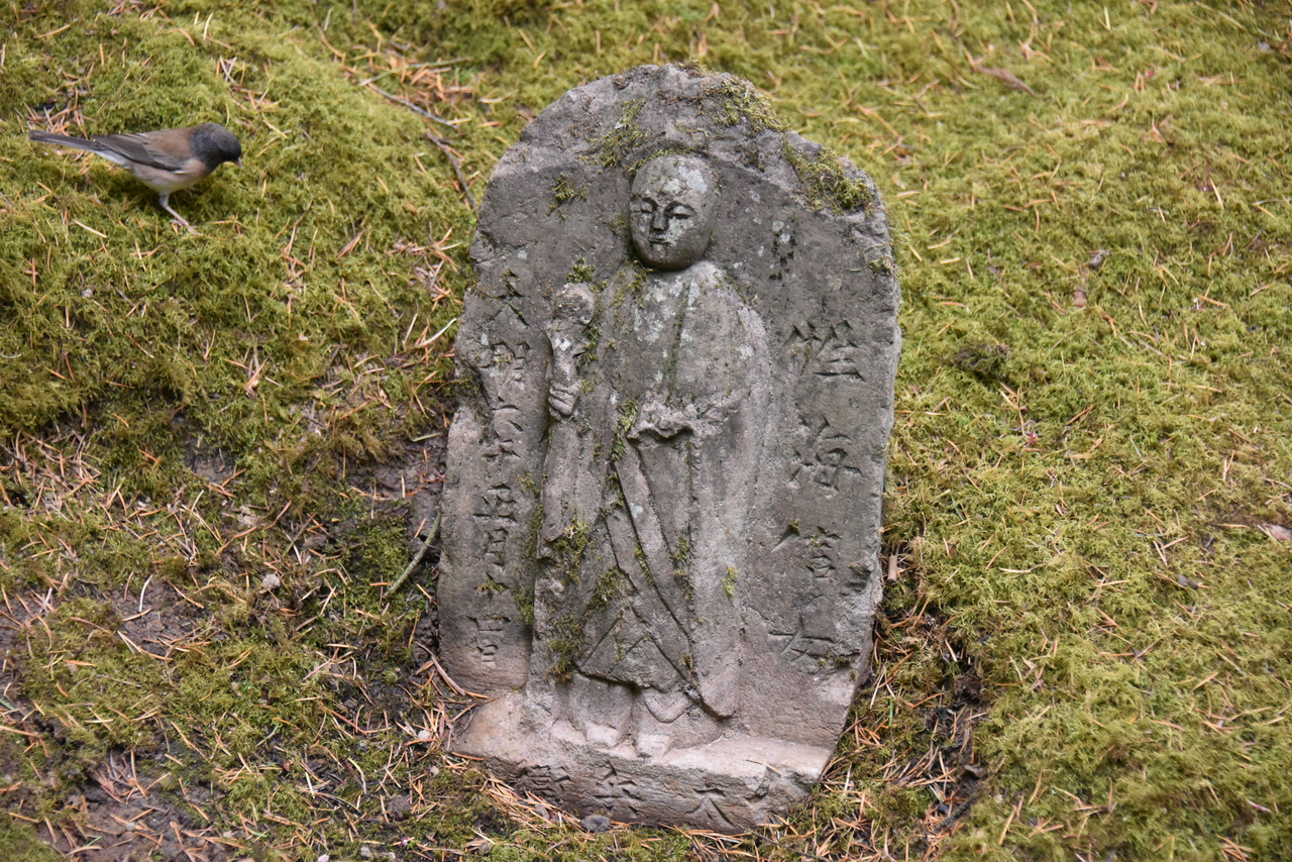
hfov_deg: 17.6
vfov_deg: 11.8
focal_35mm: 116
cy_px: 431
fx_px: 4164
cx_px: 646
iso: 7200
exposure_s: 1/250
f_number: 5.6
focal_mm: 116
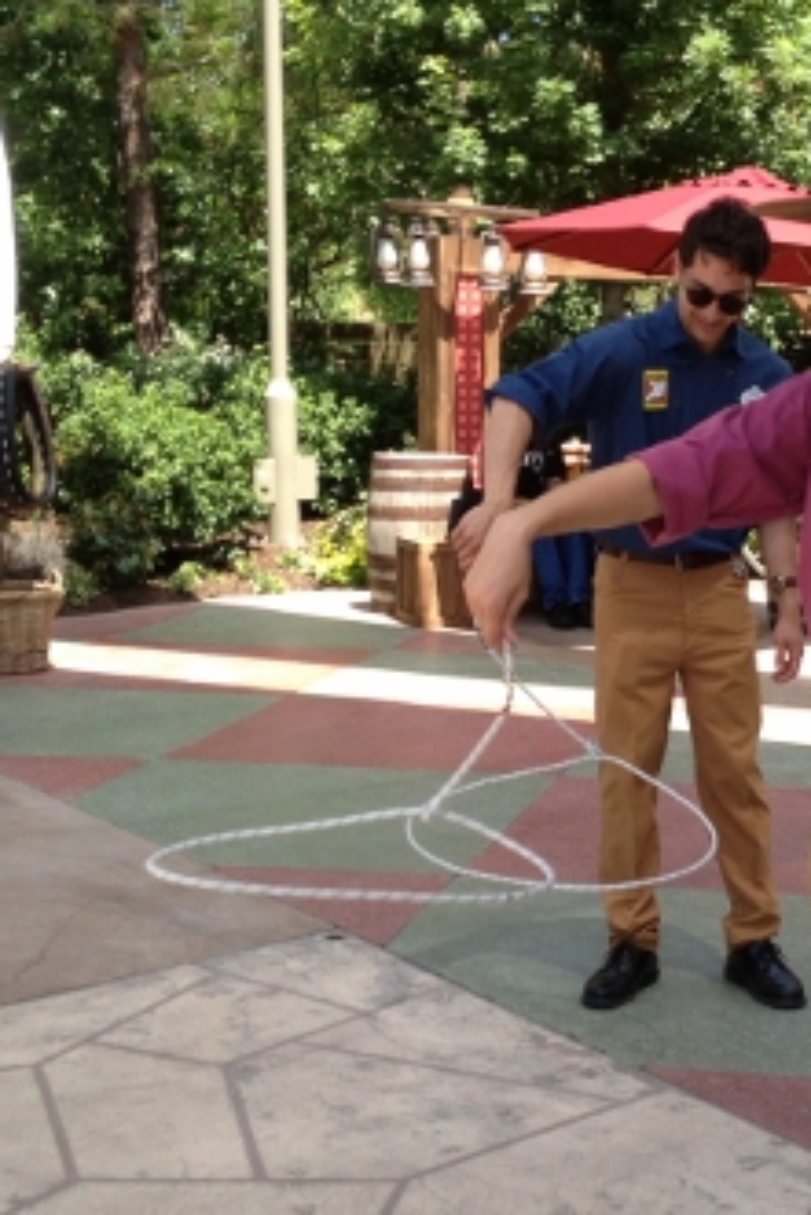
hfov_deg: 20.3
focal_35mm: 66
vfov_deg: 30.5
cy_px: 672
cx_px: 690
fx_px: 2228
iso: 80
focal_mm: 4.28
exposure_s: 1/541
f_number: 2.4
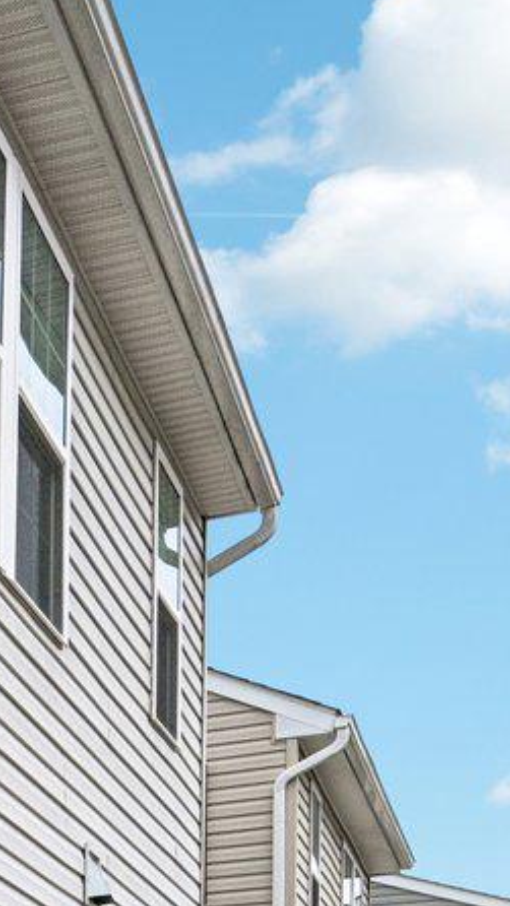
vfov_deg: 23.3
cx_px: -575
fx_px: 1850
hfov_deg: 13.1
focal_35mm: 77
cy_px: 1269
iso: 400
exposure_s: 1/2000
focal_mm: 16
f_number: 8
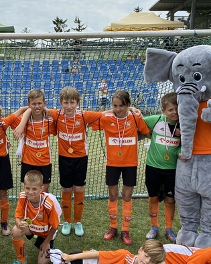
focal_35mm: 55
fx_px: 429
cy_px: 163
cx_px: 37
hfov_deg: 27.0
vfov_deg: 34.0
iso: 32
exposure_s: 1/2066
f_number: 1.8
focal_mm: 4.25
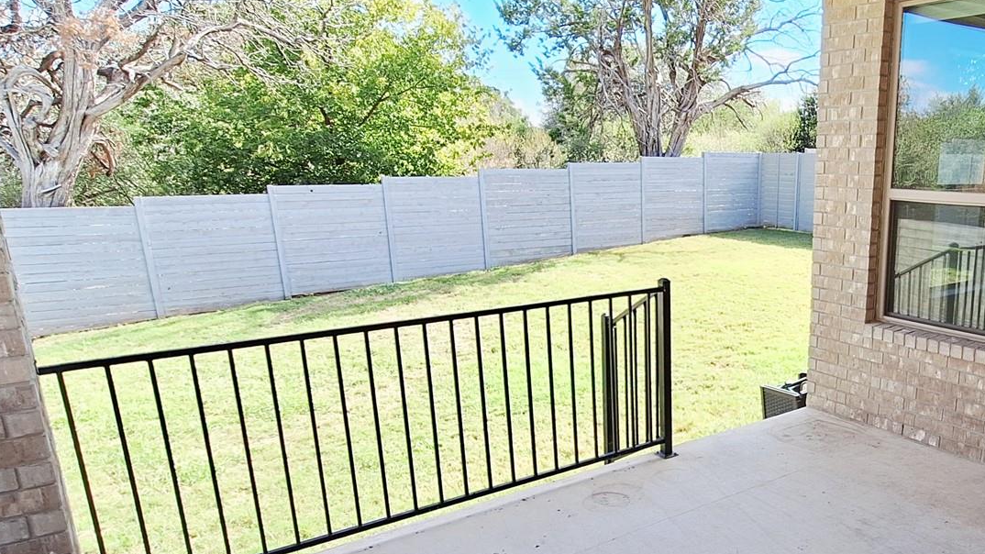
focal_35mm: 27
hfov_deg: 65.5
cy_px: 362
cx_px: 740
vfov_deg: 42.4
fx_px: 705
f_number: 2.2
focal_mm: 1.74
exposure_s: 1/472
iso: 40
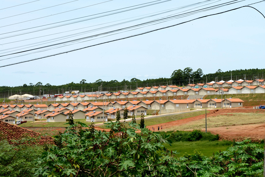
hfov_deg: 21.5
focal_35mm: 95
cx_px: 132
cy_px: 88
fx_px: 699
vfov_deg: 14.4
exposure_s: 1/60
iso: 200
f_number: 22
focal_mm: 95
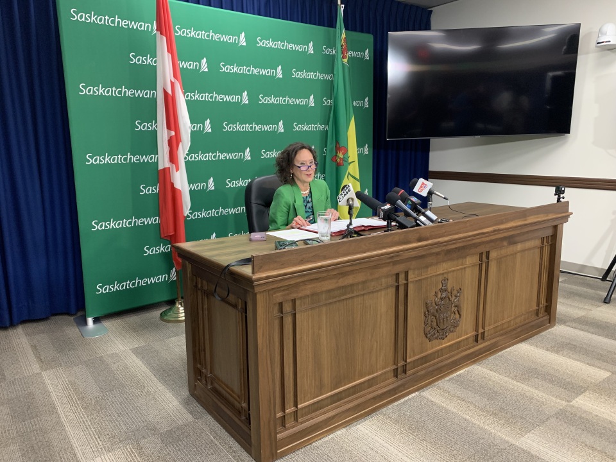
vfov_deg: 53.1
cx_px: 308
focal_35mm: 26
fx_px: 463
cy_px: 231
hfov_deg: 67.3
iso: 320
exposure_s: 1/60
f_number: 1.8
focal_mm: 4.25
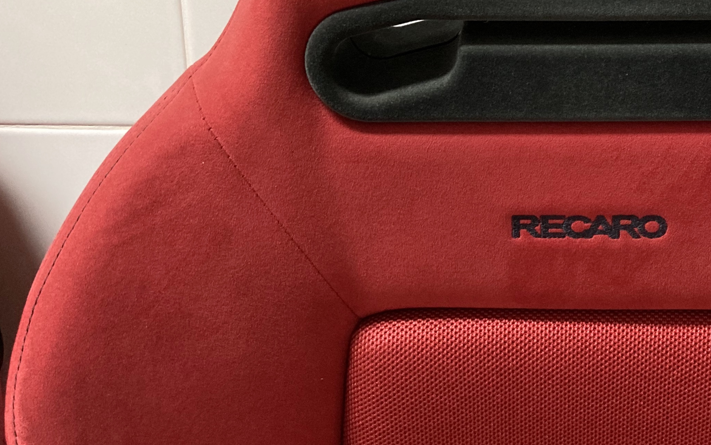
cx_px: 603
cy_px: 211
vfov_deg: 22.4
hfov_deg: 33.7
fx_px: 1124
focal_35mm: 58
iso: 400
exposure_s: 1/35
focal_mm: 3.99
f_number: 1.8
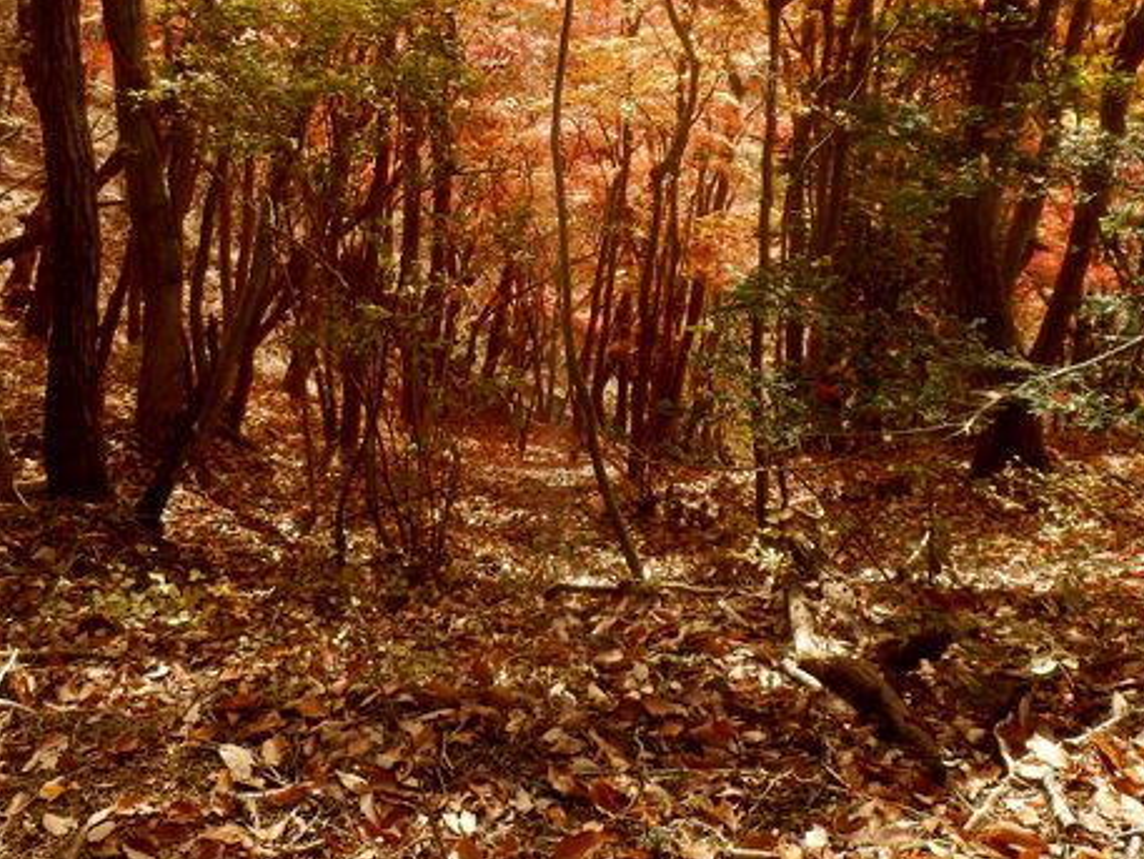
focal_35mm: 42
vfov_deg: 33.4
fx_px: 1388
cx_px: 518
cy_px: 175
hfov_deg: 44.7
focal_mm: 4.2
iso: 80
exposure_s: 1/200
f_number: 3
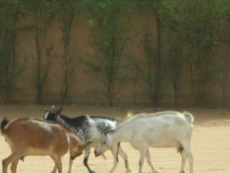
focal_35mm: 183
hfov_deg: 10.8
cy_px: 126
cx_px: 87
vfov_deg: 8.1
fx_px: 1216
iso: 70
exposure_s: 1/232
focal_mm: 19.2
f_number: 5.3
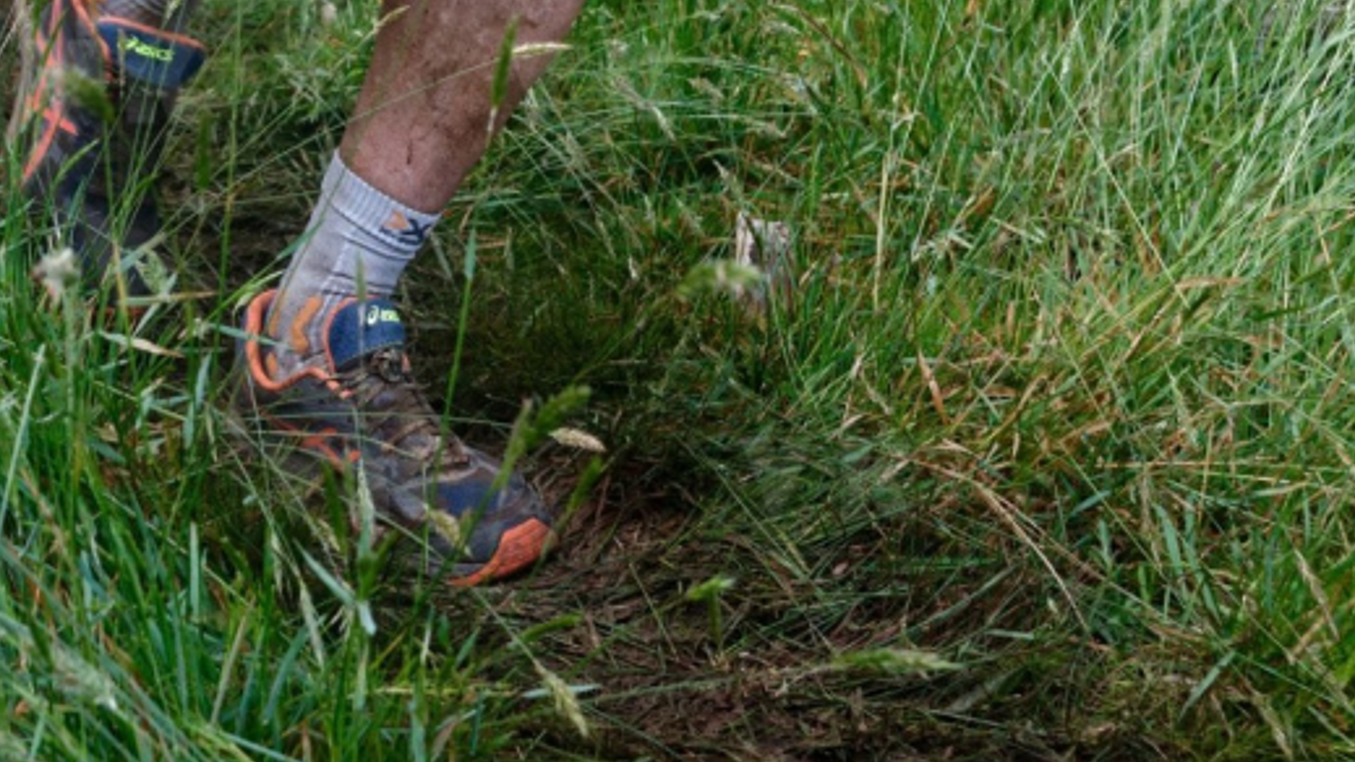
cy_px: 162
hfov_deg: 35.3
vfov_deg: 20.5
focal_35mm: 58
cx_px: 345
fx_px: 2084
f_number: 5.6
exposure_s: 1/640
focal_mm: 24
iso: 640
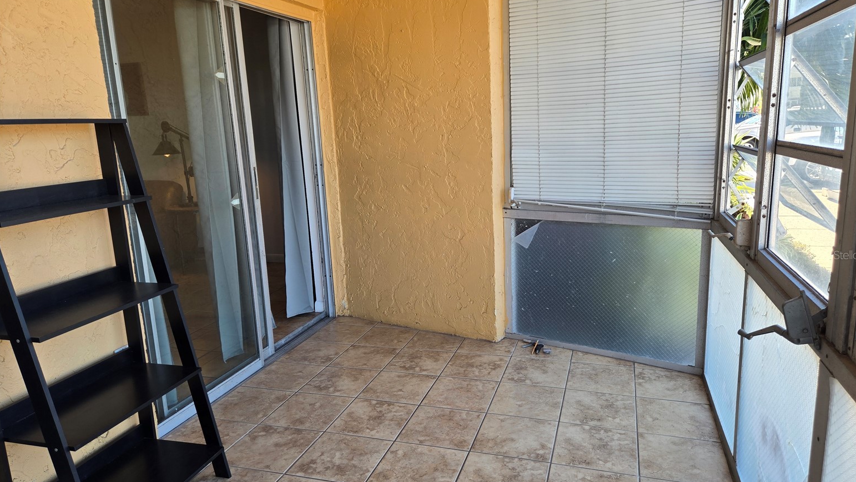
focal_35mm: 26
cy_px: 255
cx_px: 442
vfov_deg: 44.4
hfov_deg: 71.9
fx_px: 590
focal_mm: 5.4
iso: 50
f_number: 1.8
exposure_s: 1/180
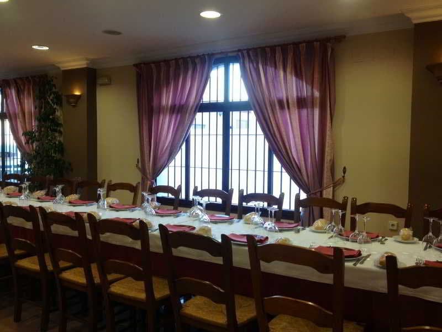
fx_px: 447
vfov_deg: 40.7
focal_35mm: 35
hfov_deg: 52.6
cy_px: 166
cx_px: 221
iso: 64
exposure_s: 1/60
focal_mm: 4.28
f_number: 2.4
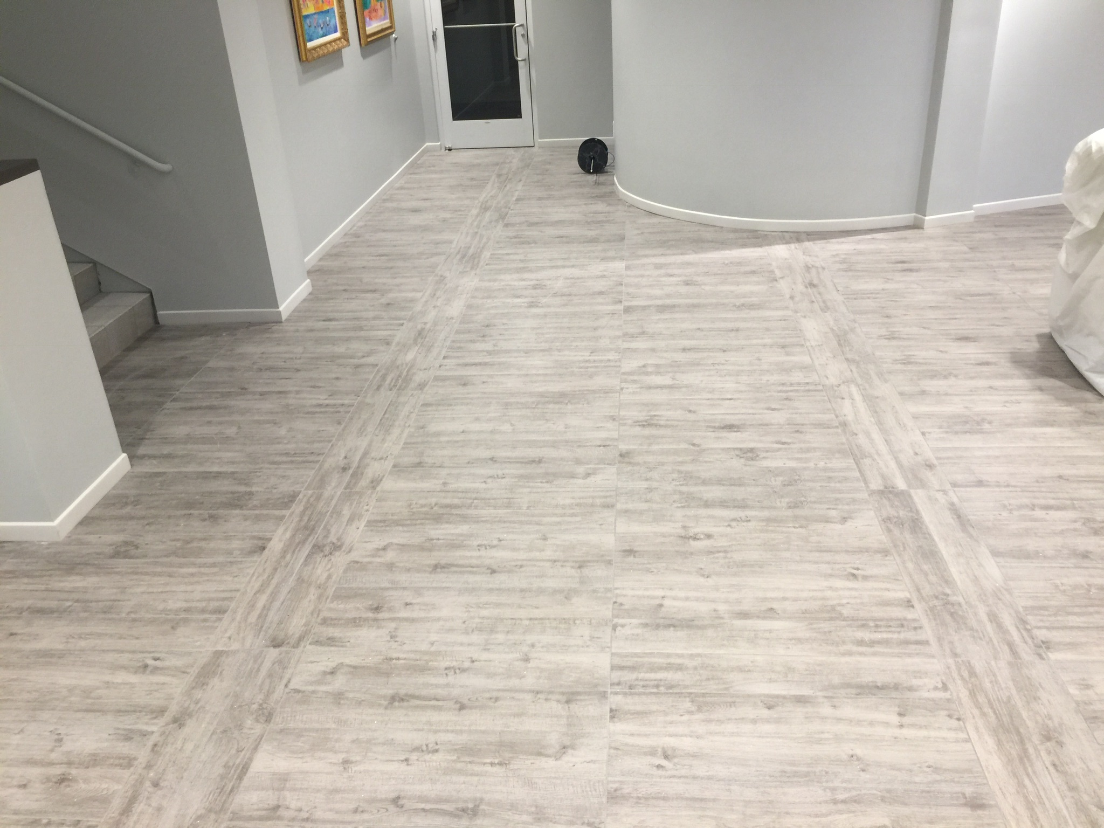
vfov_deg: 48.2
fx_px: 925
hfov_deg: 61.7
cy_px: 414
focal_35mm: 29
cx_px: 552
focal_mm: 4.15
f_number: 2.2
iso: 40
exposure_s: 1/15
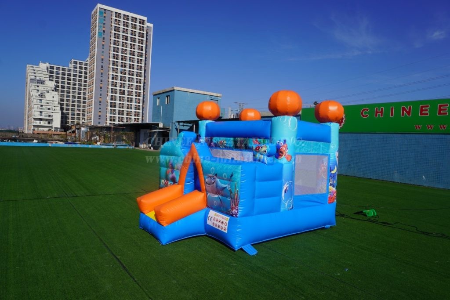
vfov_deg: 53.1
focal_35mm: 24
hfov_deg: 73.7
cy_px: 150
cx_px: 225
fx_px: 300
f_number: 10
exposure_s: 1/320
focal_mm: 16
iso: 100
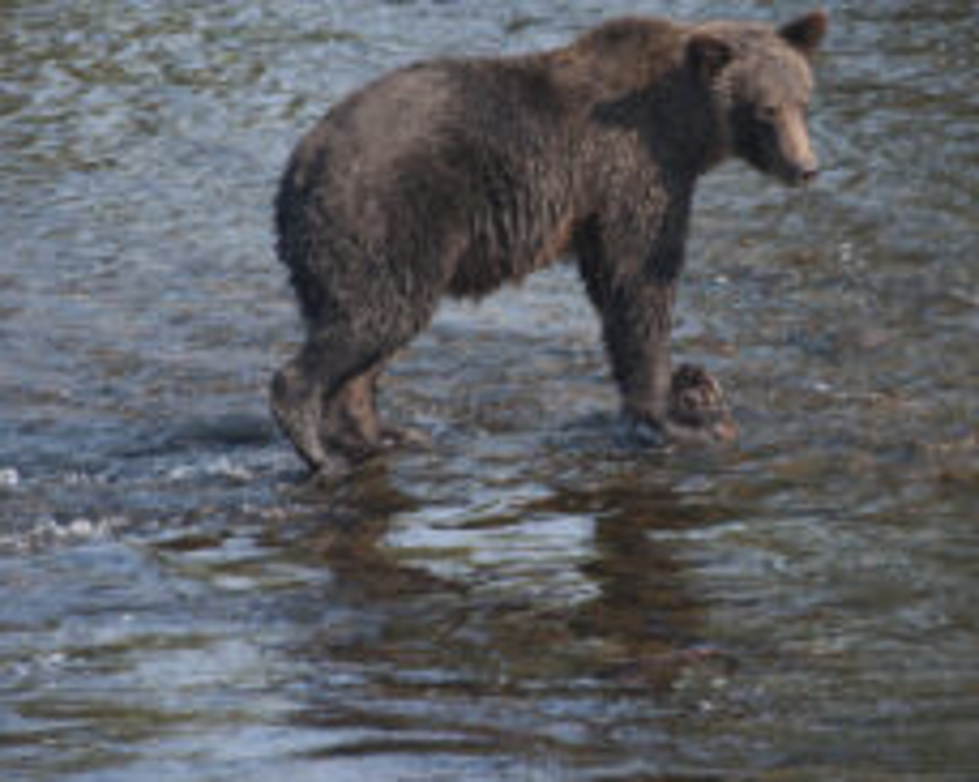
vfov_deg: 4.5
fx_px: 9992
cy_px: 256
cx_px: 748
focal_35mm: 345
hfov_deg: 5.6
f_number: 6.3
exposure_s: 1/1600
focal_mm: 200
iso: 1600
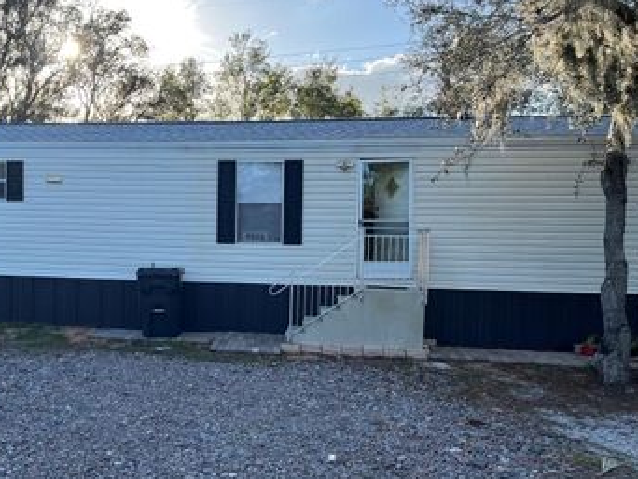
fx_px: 701
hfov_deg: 48.0
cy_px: 254
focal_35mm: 38
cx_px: 203
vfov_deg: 37.8
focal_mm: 5.1
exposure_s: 1/1106
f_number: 1.6
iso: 50
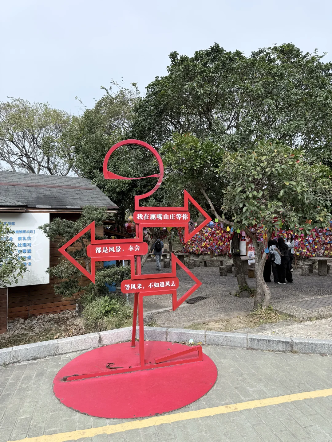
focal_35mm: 24
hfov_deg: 56.8
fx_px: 307
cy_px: 221
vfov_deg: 71.6
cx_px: 166
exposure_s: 1/3145
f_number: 1.78
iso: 80
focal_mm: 6.76
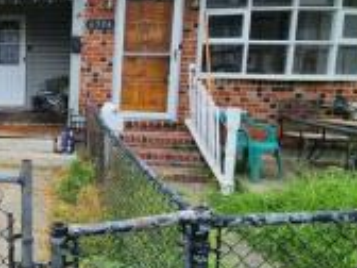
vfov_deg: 45.1
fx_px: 320
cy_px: 104
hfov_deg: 47.5
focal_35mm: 31
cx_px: -6
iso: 50
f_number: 2.2
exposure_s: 1/1087
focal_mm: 2.2
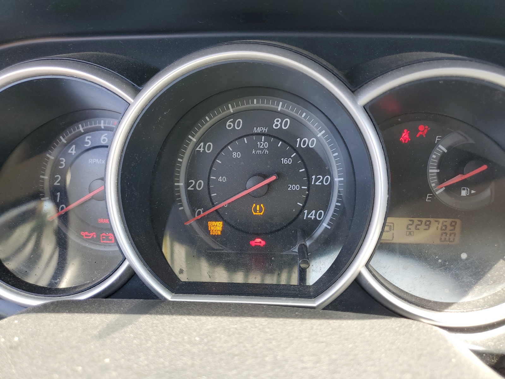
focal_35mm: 26
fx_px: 379
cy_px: 190
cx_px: 252
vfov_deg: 53.1
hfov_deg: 67.3
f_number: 1.5
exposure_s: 1/122
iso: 50
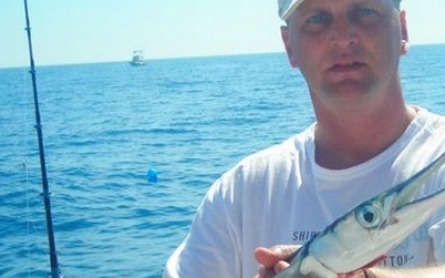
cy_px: 175
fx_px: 1309
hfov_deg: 19.3
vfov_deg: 12.1
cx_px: 266
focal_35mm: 108
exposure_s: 1/144
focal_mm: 10.8
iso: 50
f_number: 7.7
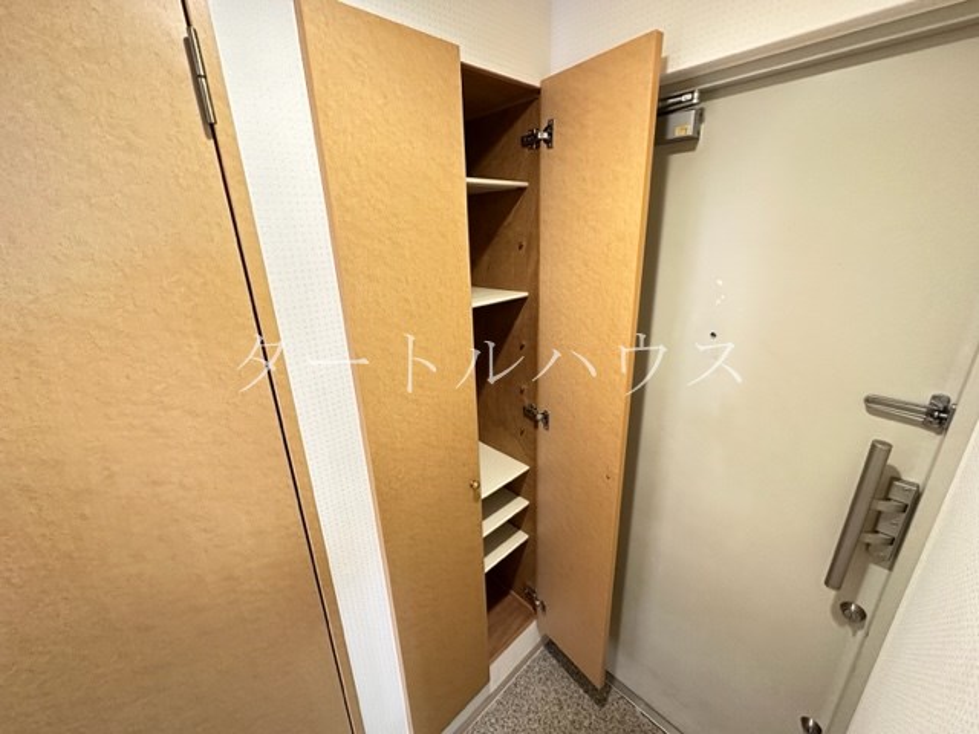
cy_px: 367
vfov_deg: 85.7
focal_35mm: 14
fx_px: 396
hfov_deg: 102.1
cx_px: 490
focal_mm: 2.22
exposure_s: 1/60
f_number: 2.2
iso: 800
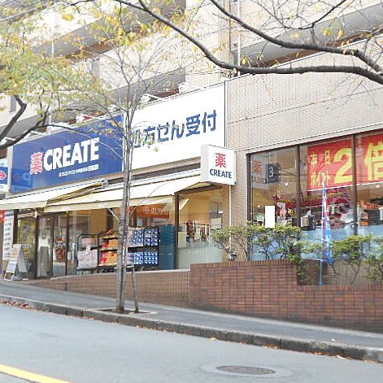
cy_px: 191
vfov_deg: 28.6
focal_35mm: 60
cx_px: 225
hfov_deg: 28.6
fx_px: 751
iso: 80
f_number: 4.5
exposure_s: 1/30
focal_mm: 8.8
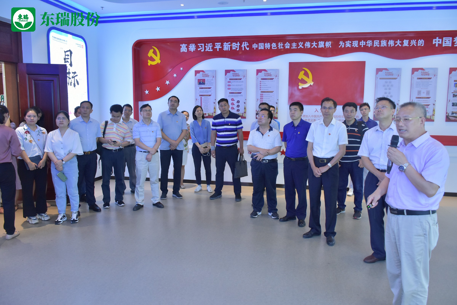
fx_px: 343
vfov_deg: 47.9
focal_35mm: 27
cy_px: 152
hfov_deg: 67.4
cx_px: 228
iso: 1250
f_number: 5.6
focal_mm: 18
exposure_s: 1/125
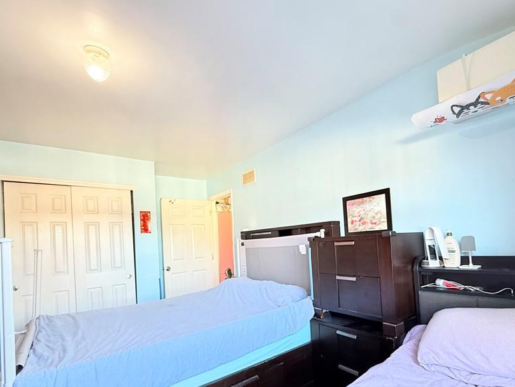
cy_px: 235
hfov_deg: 87.4
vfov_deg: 70.8
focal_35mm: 18
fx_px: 268
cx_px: 287
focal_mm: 2.22
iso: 500
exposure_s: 1/60
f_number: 2.2
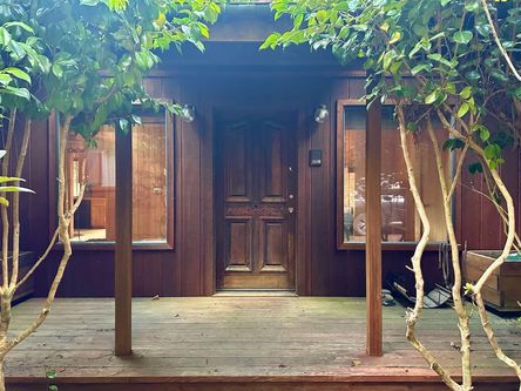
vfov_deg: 51.3
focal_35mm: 27
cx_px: 265
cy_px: 191
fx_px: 406
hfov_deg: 65.3
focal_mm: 6.86
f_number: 1.78
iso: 640
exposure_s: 1/60
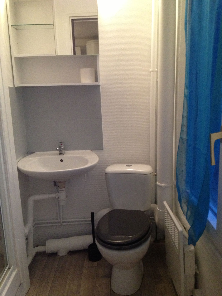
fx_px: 299
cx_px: 111
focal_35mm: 35
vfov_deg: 52.6
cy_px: 148
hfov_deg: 40.7
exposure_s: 1/20
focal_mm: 4.28
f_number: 2.4
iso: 320
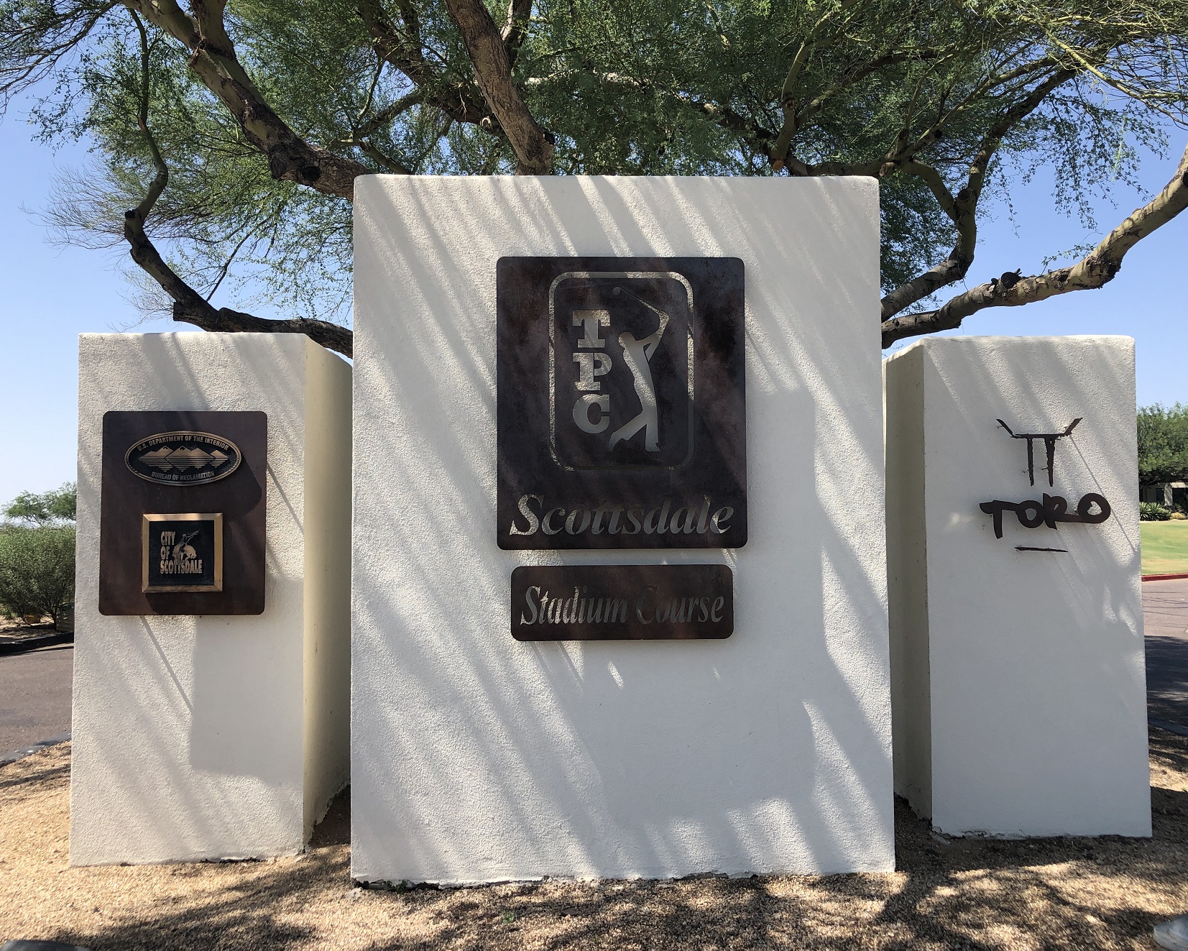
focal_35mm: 30
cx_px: 634
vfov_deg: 48.5
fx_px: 1055
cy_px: 481
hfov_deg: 58.7
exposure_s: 1/1312
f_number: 1.8
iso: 20
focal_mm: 3.99
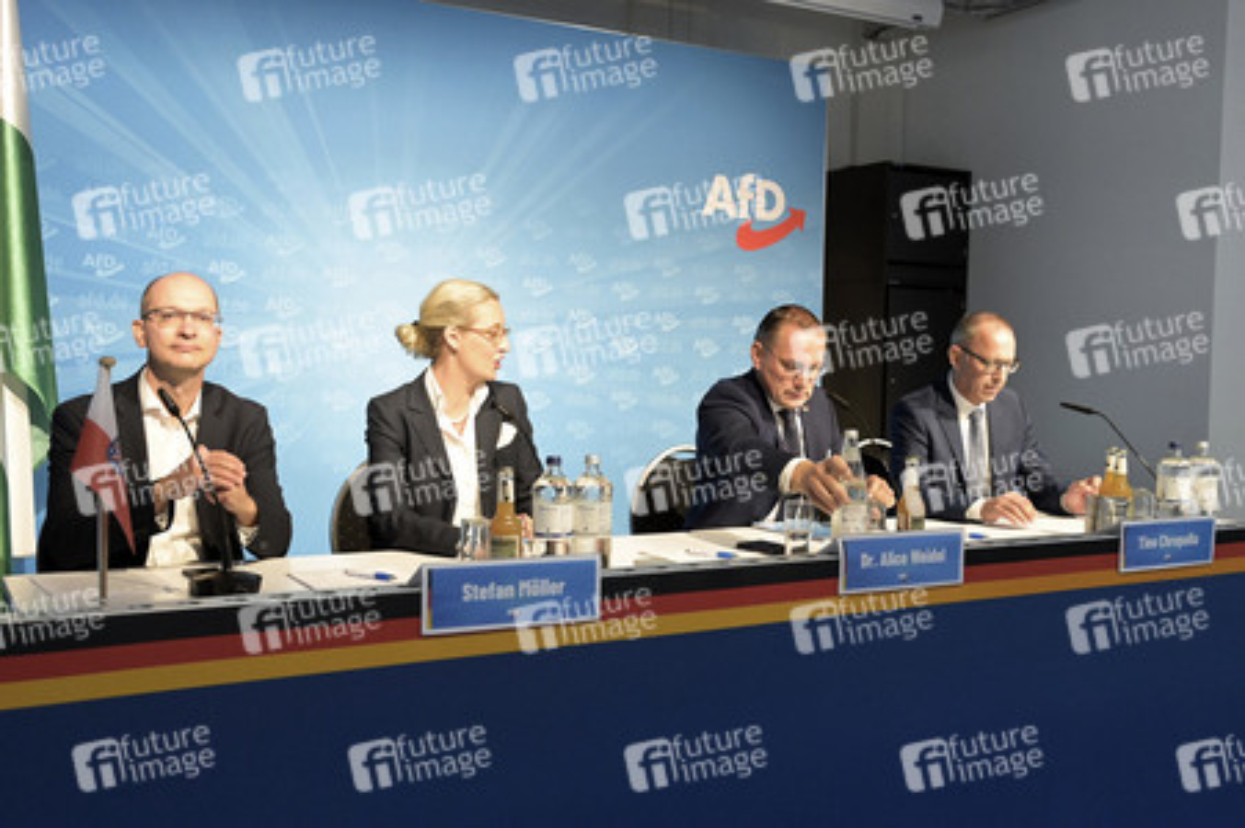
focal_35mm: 32
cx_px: 622
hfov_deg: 58.8
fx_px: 1106
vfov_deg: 41.1
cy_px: 414
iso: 10000
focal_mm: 32
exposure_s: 1/500
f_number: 5
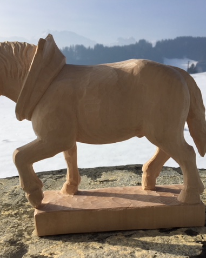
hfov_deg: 39.1
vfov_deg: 48.0
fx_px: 290
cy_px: 129
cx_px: 101
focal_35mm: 38
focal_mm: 4.15
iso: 25
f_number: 2.2
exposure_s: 1/2653
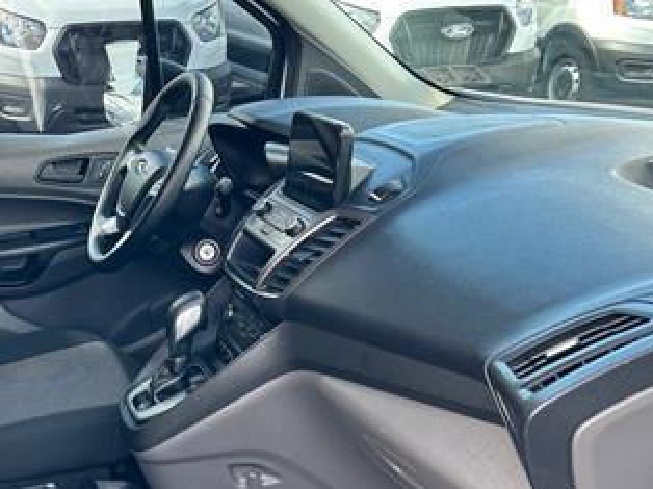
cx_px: 100
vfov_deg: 27.1
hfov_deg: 34.7
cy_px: 366
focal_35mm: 53
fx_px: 999
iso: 64
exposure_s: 1/149
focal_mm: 5.7
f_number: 1.5
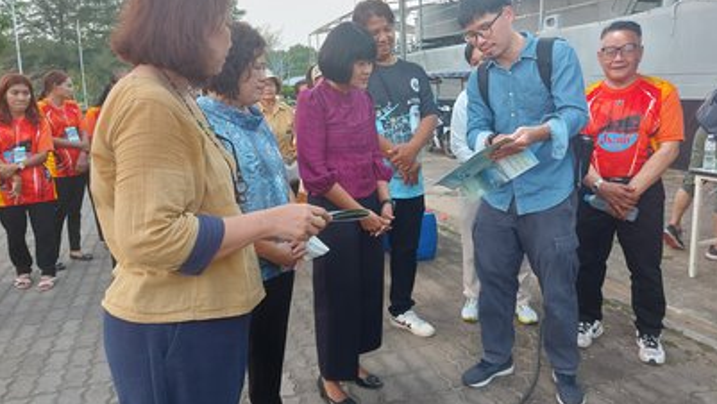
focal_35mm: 27
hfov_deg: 69.8
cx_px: 367
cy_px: 183
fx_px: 514
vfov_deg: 42.9
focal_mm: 5.23
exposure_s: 1/50
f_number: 1.8
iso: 125
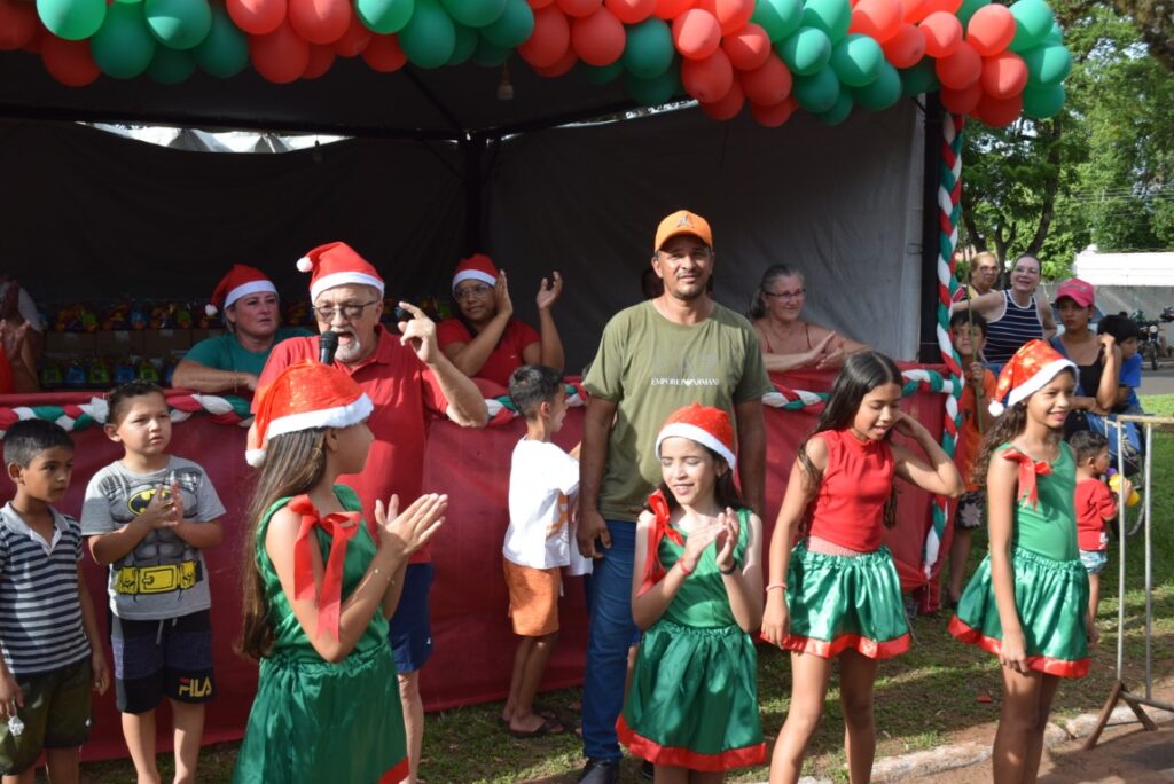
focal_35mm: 40
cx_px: 587
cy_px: 392
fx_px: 1321
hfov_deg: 47.9
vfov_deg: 33.1
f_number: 8
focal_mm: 27
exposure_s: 1/250
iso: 250
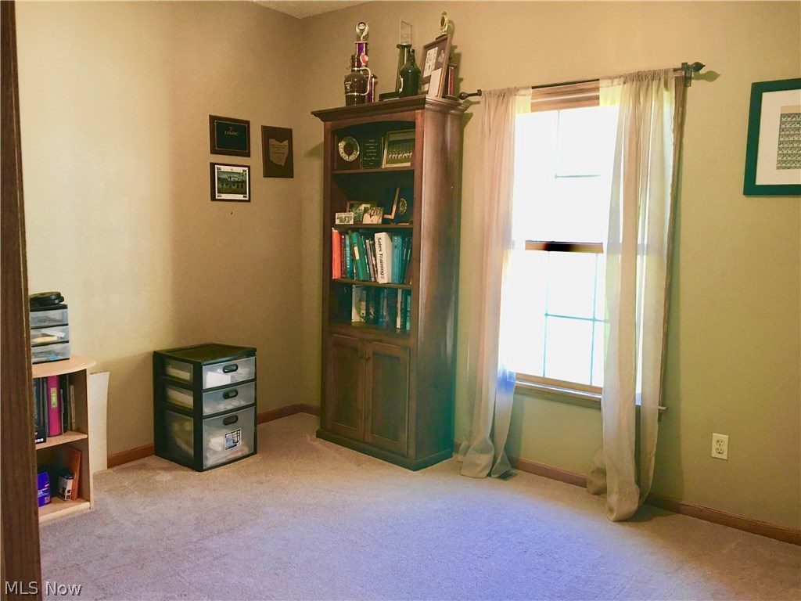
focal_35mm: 29
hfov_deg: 61.7
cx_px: 400
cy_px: 300
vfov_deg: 48.2
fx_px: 671
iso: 50
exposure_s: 1/15
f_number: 2.2
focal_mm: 4.15
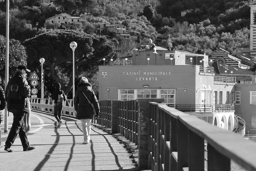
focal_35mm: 141
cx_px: 150
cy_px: 100
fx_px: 1002
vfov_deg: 9.7
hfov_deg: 14.6
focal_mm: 55
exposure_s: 1/200
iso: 200
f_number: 10
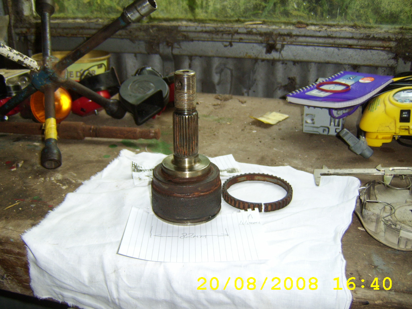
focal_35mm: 31
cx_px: 206
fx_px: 369
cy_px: 154
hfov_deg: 58.4
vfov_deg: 45.4
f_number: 2.7
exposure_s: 1/30
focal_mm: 8.13
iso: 200
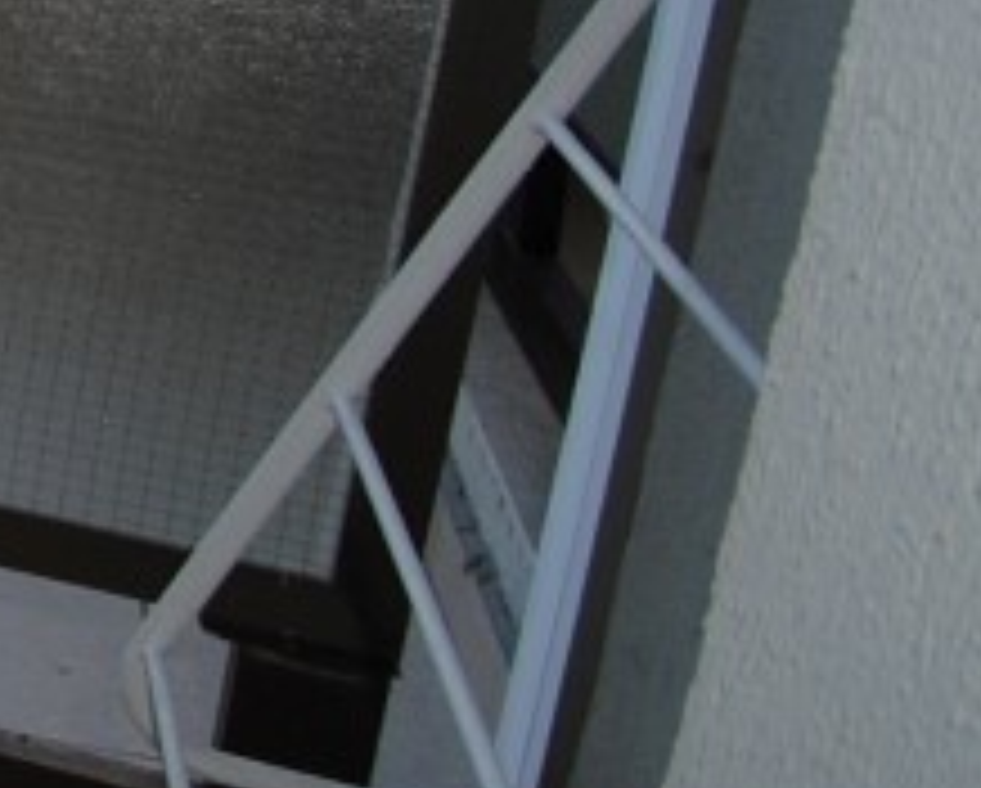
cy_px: -153
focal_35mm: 74
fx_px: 2151
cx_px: -1429
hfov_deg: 14.7
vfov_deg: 19.5
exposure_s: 1/200
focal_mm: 10
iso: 100
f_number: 5
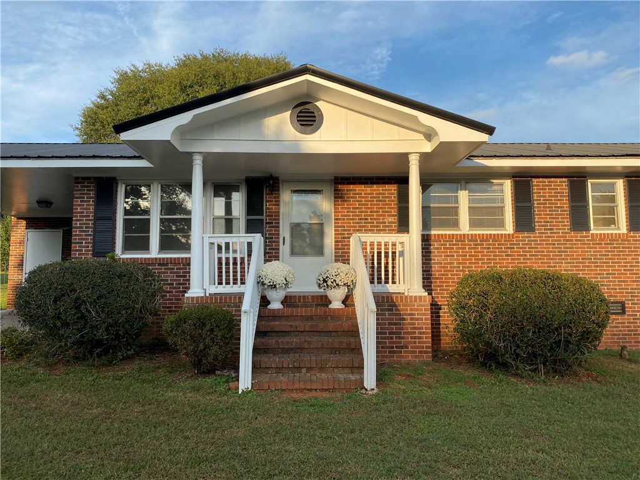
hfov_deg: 67.3
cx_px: 320
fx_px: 481
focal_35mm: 26
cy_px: 240
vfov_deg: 53.1
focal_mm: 4.25
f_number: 1.8
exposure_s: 1/1157
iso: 32
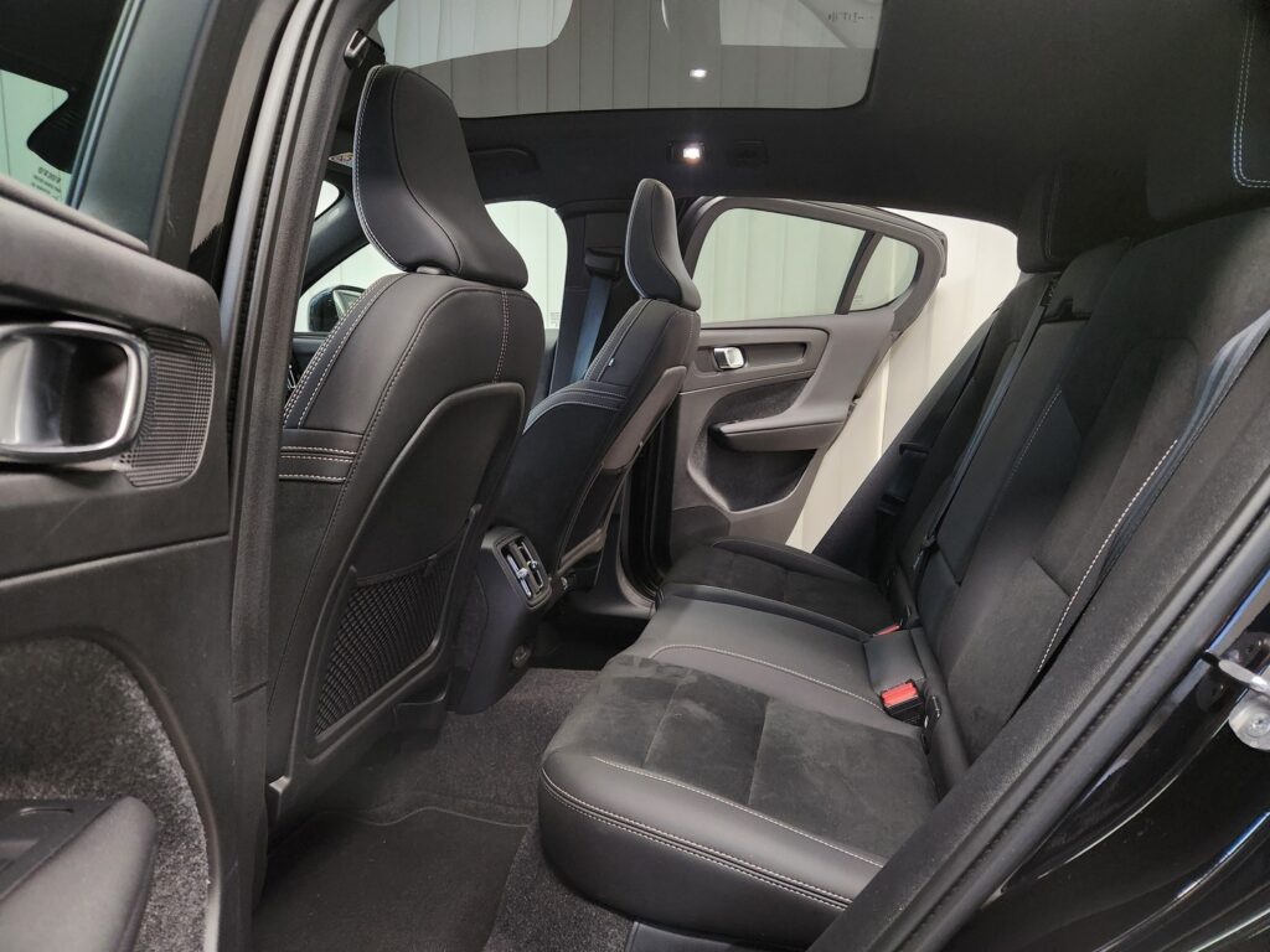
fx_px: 844
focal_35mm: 23
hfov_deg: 73.9
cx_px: 635
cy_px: 476
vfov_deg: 58.9
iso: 640
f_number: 1.8
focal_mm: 5.4
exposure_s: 1/100
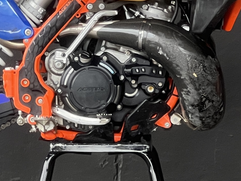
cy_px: 24
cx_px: 133
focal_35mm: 329
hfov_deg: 6.0
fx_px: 2291
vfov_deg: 4.5
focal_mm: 9
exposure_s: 1/99
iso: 125
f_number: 2.8
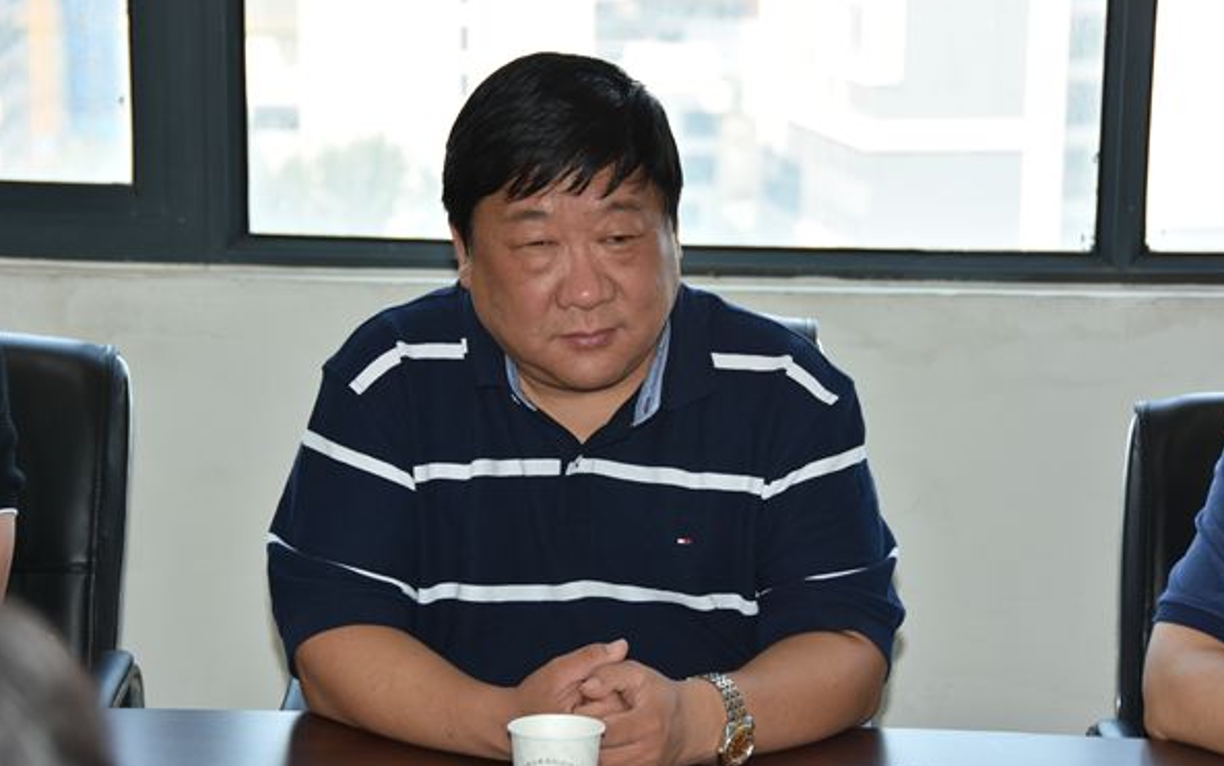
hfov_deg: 20.7
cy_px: 394
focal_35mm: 101
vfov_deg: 13.0
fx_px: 3354
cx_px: 615
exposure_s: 1/200
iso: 400
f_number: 5
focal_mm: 65
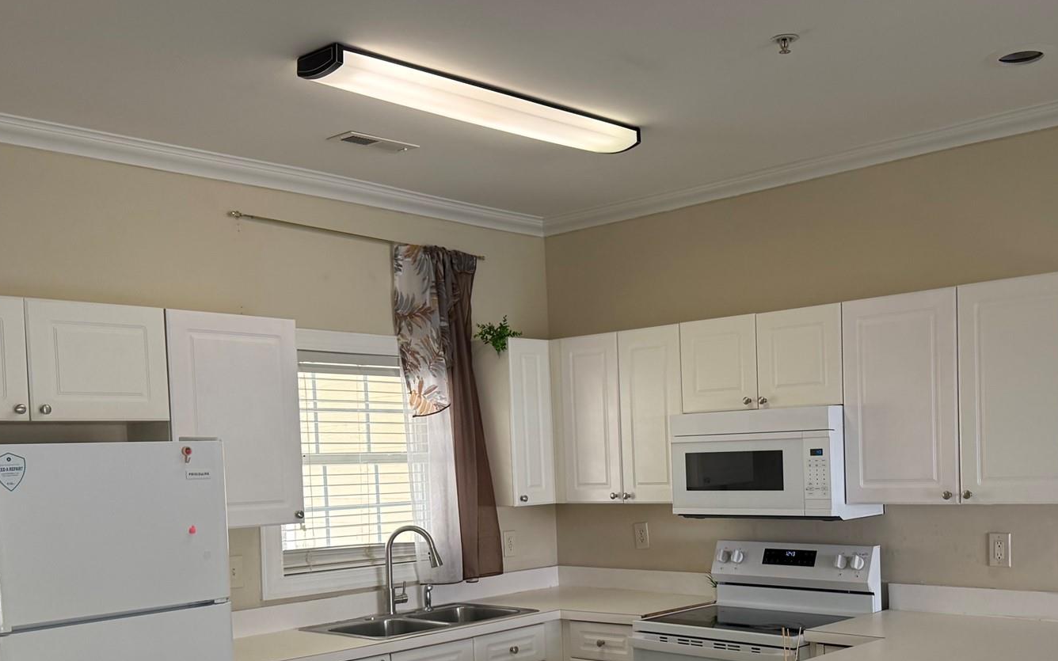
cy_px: 511
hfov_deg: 50.1
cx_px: 635
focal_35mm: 39
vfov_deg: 32.0
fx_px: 1125
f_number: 1.78
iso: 160
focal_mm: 6.76
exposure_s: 1/204
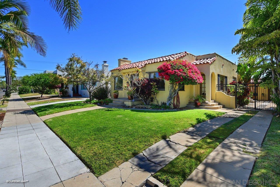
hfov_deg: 93.3
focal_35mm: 17
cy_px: 94
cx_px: 140
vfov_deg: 70.4
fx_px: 132
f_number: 7.1
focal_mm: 11.5
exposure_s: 1/640
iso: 200
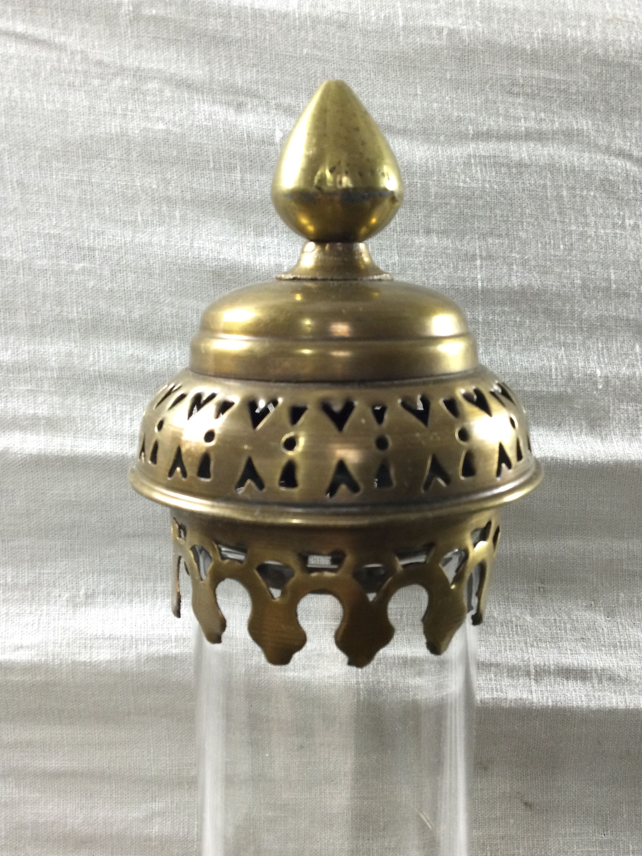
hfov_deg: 42.9
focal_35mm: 33
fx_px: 816
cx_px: 331
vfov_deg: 55.3
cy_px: 443
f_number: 2.4
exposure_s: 1/33
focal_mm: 3.3
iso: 50
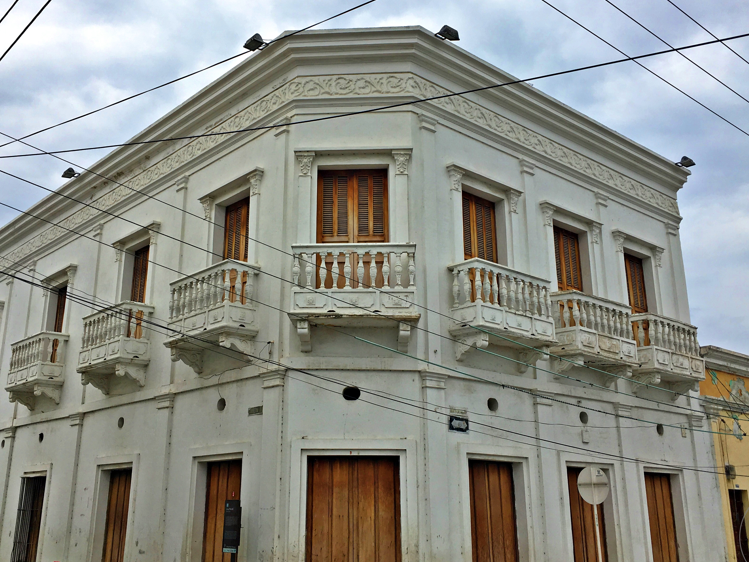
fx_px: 801
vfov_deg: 38.6
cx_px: 358
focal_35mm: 37
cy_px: 242
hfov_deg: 50.1
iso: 25
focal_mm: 4.15
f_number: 2.2
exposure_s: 1/2481
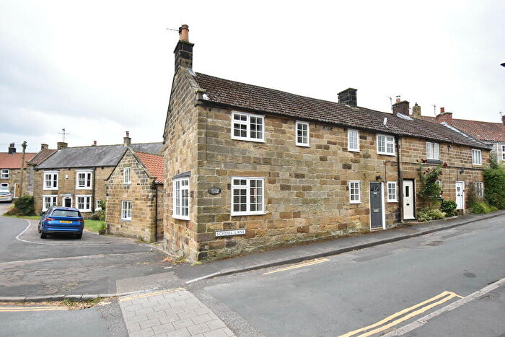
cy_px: 168
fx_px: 274
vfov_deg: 63.2
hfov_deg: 85.4
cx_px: 252
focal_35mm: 20
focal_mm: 13
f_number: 4.8
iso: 640
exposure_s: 1/500
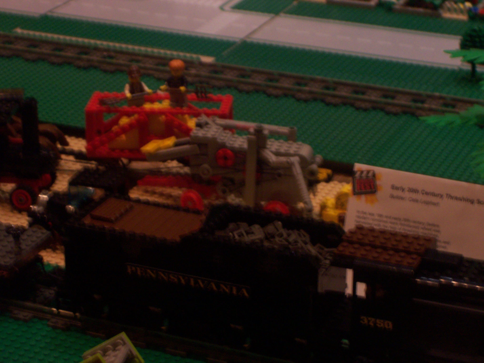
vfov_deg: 13.3
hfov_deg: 17.7
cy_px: 182
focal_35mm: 111
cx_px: 242
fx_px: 1552
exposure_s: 1/8
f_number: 4.8
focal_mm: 16.8
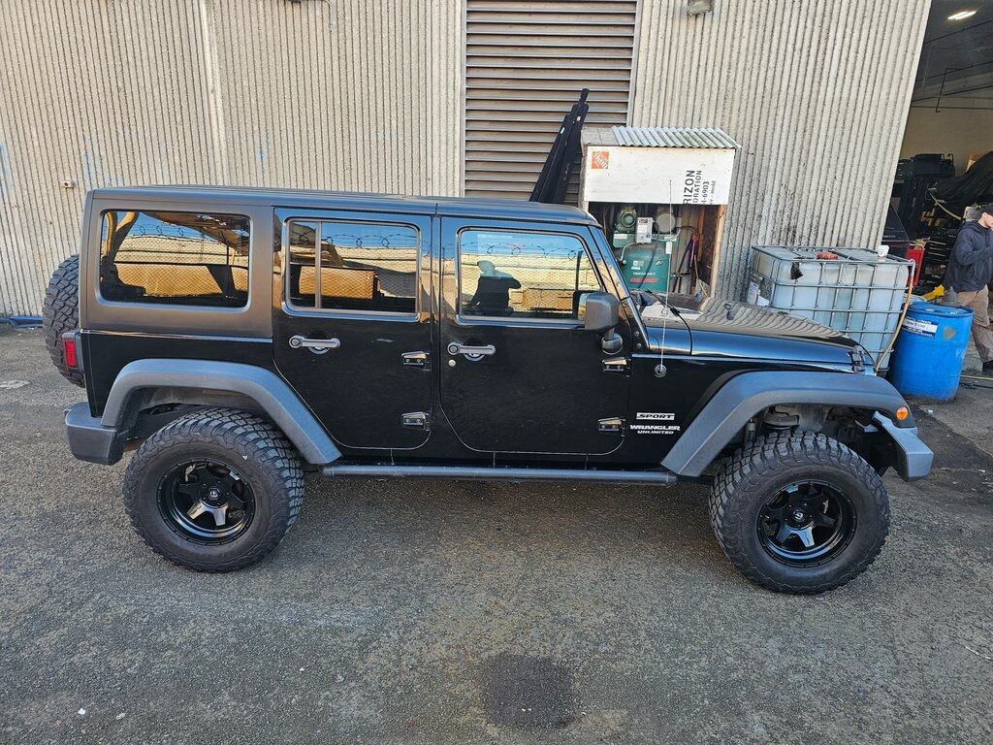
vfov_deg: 58.9
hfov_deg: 73.9
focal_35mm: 23
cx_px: 496
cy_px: 372
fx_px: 660
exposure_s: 1/180
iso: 64
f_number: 1.7
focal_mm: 6.3
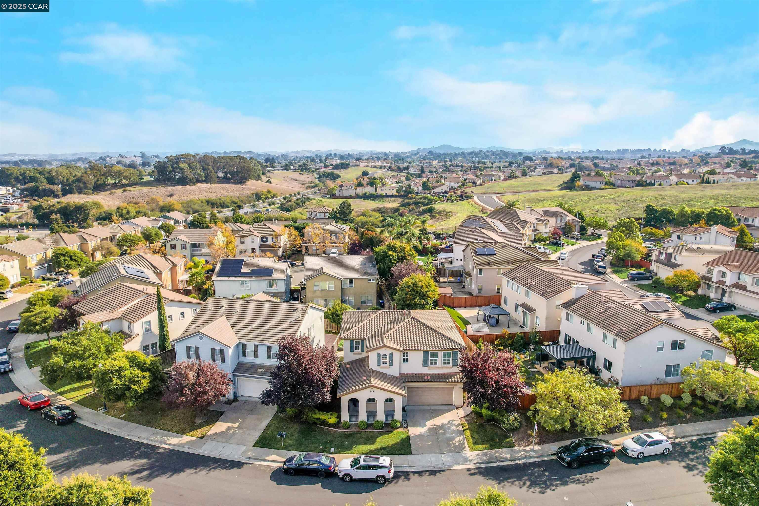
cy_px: 253
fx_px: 464
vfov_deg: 57.2
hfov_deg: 78.6
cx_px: 380
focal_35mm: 22
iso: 100
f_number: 2.8
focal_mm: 8.38
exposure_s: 1/2500
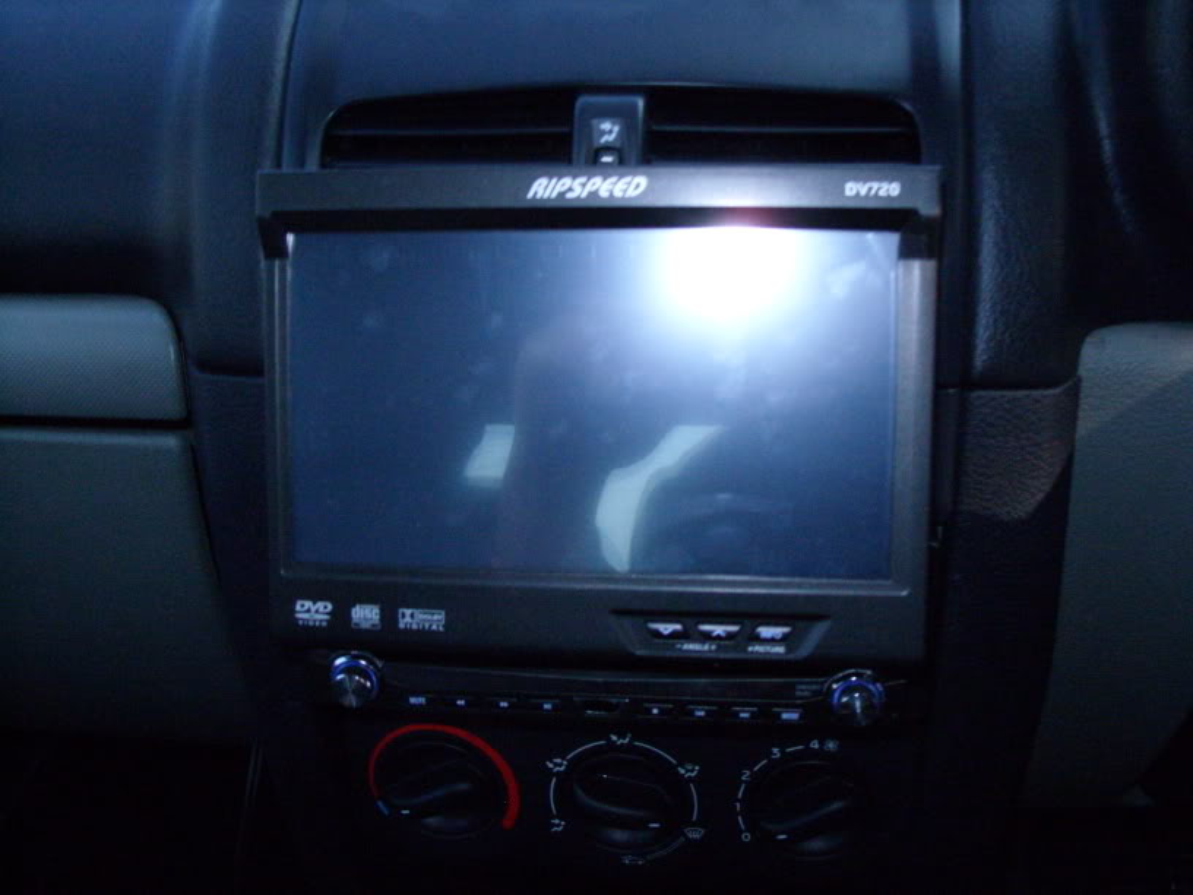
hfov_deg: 49.0
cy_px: 448
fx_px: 1310
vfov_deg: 37.7
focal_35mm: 38
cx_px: 596
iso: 800
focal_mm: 7.8
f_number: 2.8
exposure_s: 1/2000
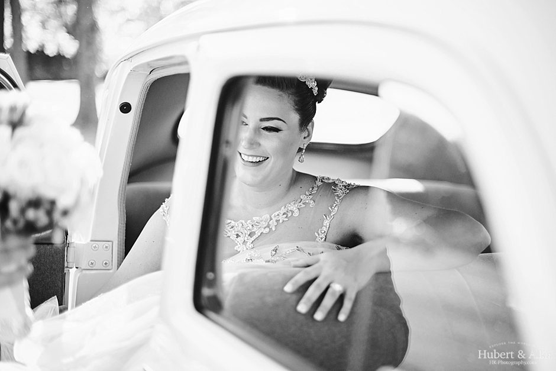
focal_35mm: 50
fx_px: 772
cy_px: 186
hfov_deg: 39.6
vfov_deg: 27.0
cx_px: 278
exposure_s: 1/4000
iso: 250
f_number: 1.4
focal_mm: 50
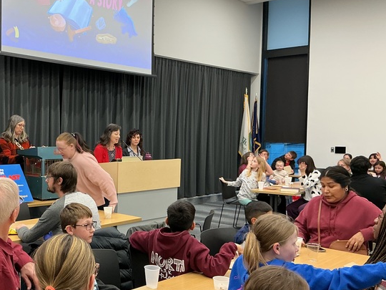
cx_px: 111
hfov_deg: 42.9
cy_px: 160
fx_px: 479
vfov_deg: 33.6
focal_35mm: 43
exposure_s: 1/60
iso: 80
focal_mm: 3
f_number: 1.8
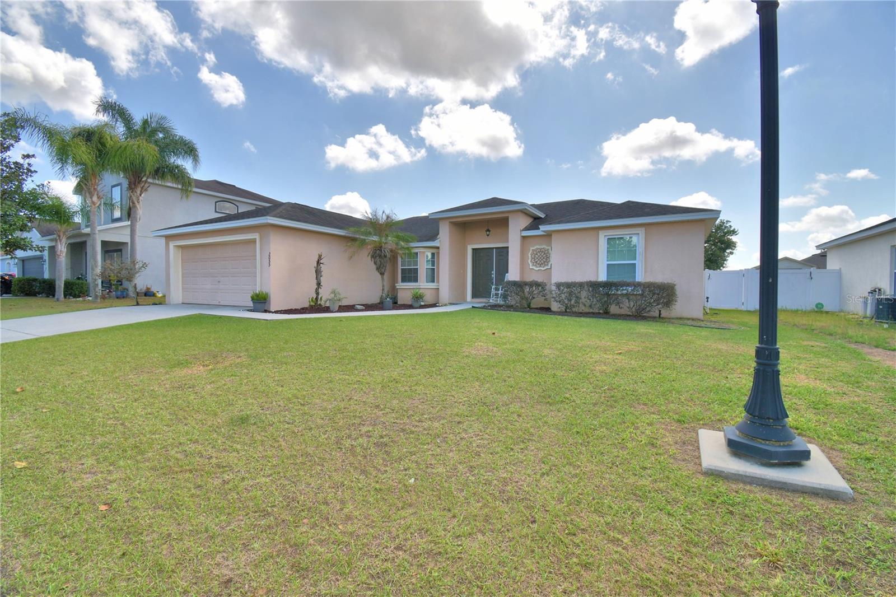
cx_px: 448
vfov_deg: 77.3
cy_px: 298
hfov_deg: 100.4
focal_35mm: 15
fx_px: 373
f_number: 9
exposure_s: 1/250
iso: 100
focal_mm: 10
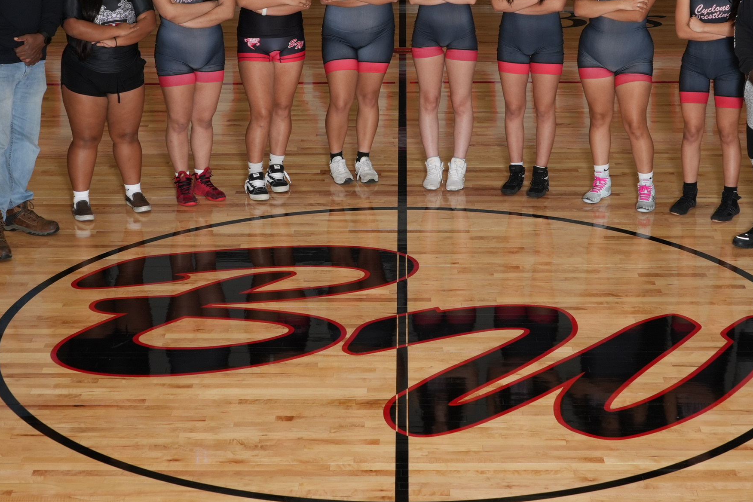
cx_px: 386
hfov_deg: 22.1
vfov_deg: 14.8
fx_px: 1924
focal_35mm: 92
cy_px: 112
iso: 400
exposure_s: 1/100
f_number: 10
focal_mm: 46
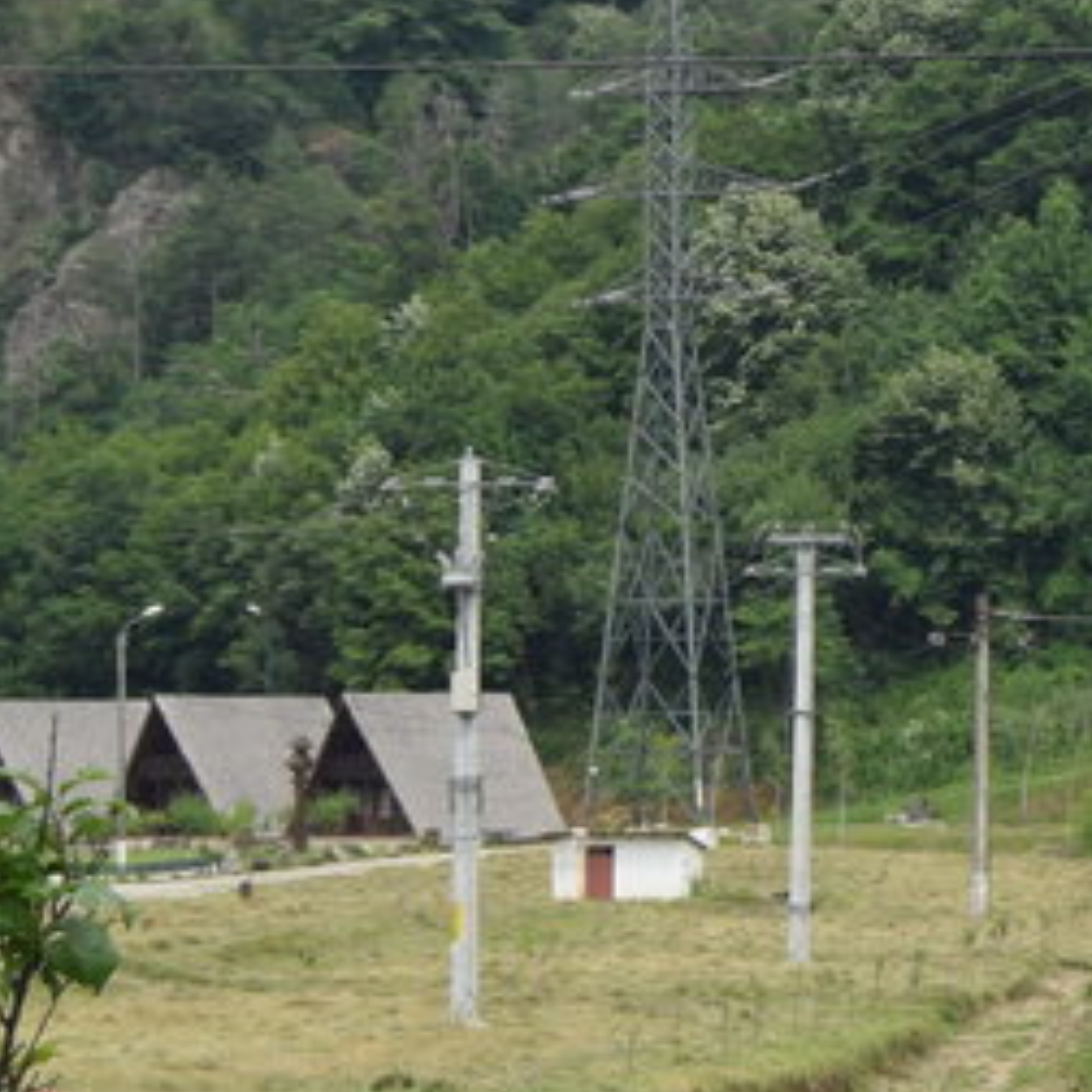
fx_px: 6924
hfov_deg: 8.6
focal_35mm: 194
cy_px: -113
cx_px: 2171
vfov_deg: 8.9
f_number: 8
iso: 200
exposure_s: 1/250
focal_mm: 32
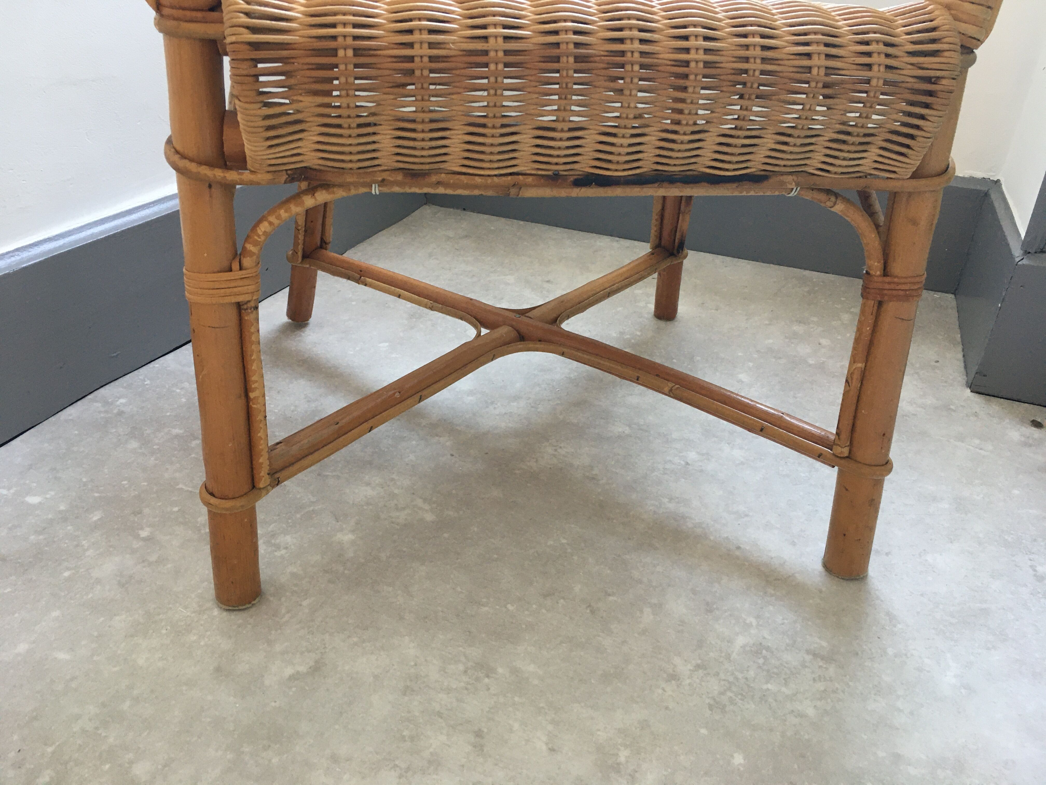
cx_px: 523
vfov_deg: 48.2
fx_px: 876
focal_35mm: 29
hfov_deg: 61.7
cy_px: 392
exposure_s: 1/33
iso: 100
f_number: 2.2
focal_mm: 4.15
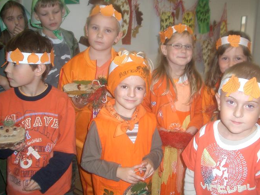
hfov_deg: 44.7
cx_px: 145
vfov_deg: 34.3
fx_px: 315
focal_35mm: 42
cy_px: 102
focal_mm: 5.8
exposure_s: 1/40
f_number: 2.6
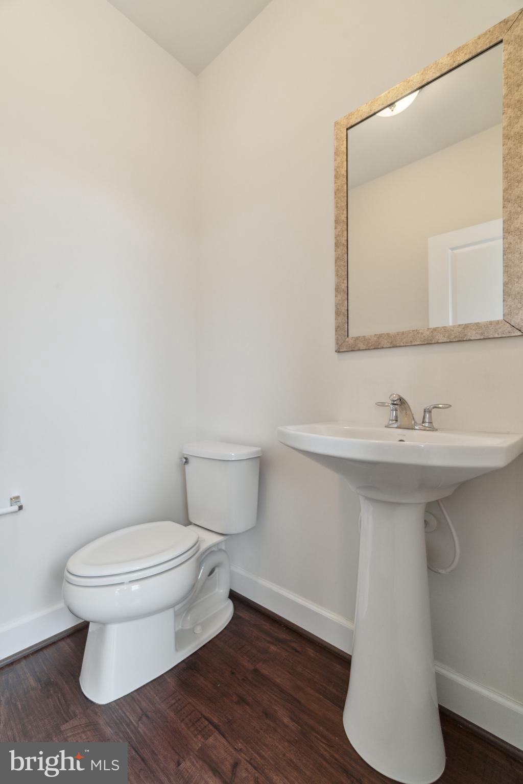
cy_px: 392
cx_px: 262
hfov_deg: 77.3
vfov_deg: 100.4
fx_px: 327
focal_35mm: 15
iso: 100
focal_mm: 10
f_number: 4
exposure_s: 1/40
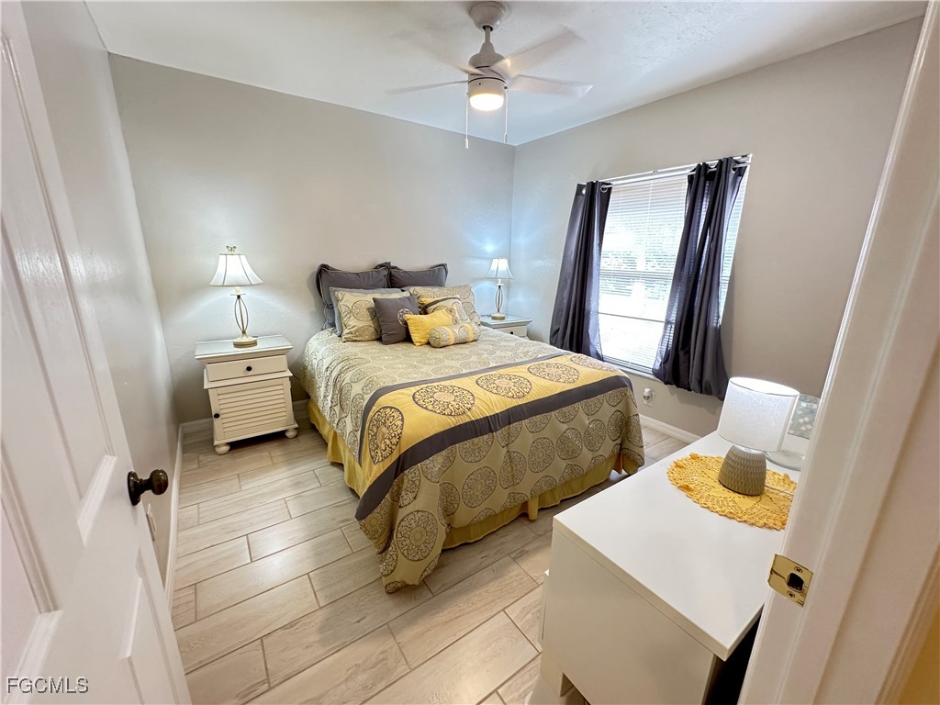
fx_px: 380
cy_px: 352
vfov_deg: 85.7
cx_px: 470
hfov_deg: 102.1
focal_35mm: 14
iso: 200
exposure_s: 1/60
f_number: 2.2
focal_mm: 2.22
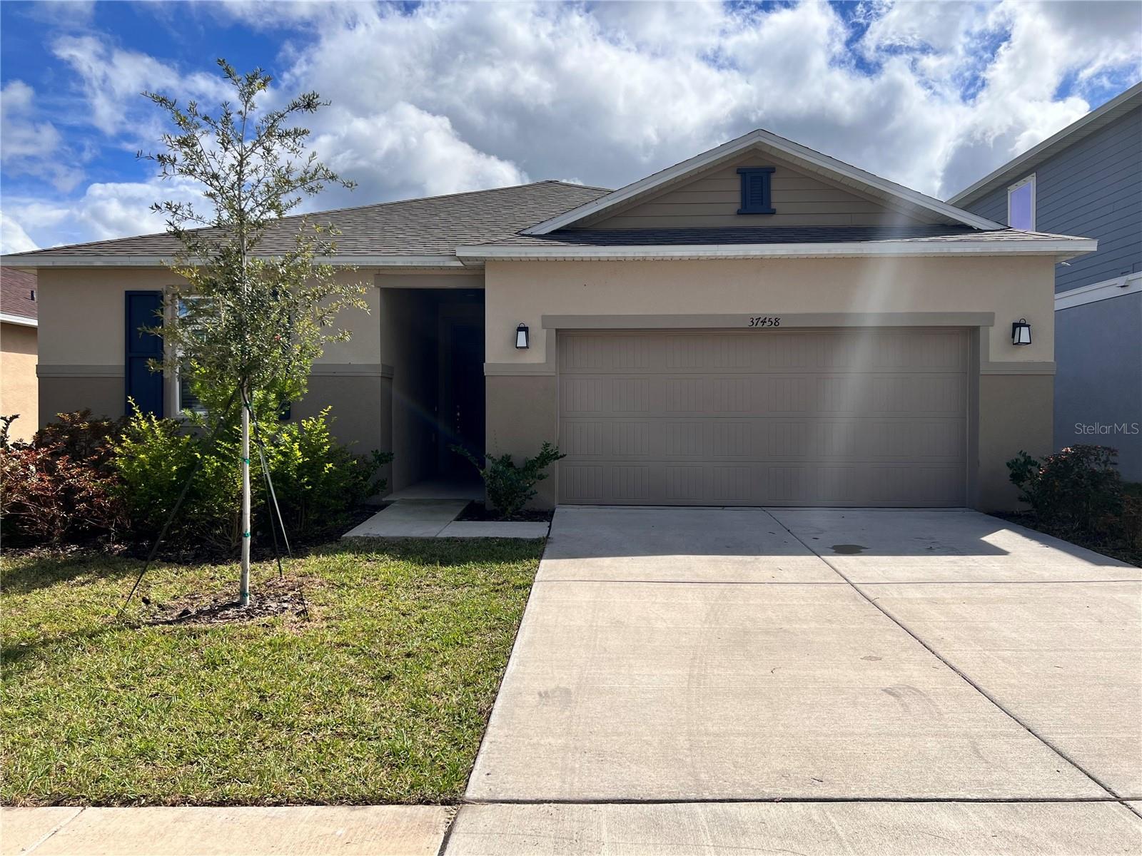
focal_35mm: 26
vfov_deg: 53.1
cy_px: 428
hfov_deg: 67.3
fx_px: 858
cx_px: 571
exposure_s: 1/5587
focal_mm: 5.7
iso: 50
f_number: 1.5
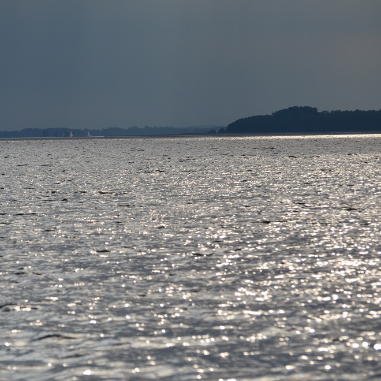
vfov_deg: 6.3
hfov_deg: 6.3
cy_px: 190
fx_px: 3482
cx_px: 110
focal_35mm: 280
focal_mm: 145
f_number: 4.8
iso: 280
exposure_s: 1/8000
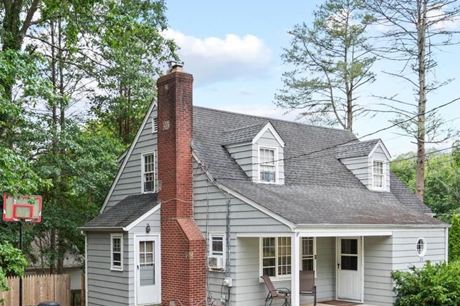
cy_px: 257
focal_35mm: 44
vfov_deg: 29.6
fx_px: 562
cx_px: 247
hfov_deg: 44.5
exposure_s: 1/200
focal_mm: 16
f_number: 5.6
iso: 200
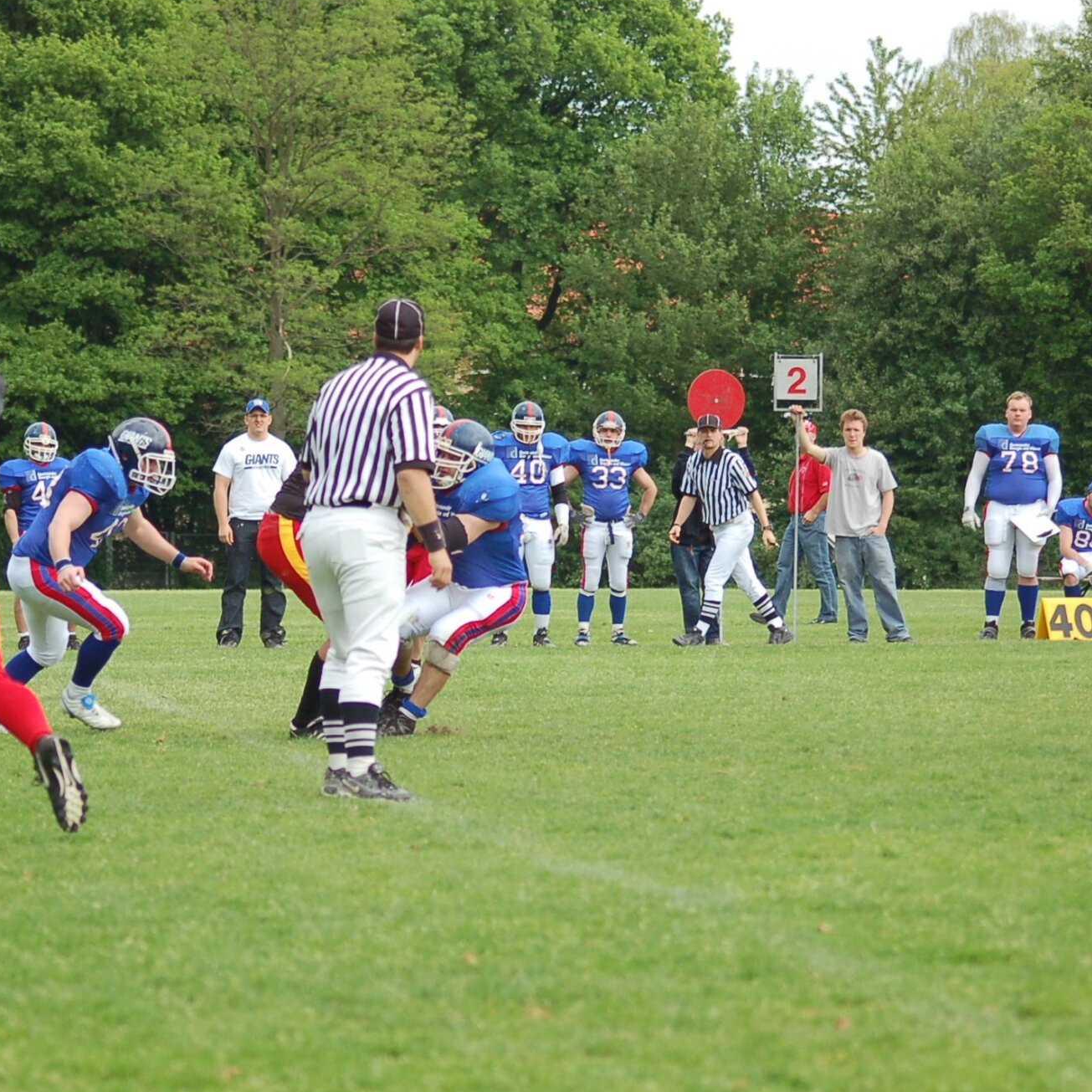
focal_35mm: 204
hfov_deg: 8.6
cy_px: 491
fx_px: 7271
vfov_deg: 8.6
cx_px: 487
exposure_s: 1/1000
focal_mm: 95
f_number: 4.2
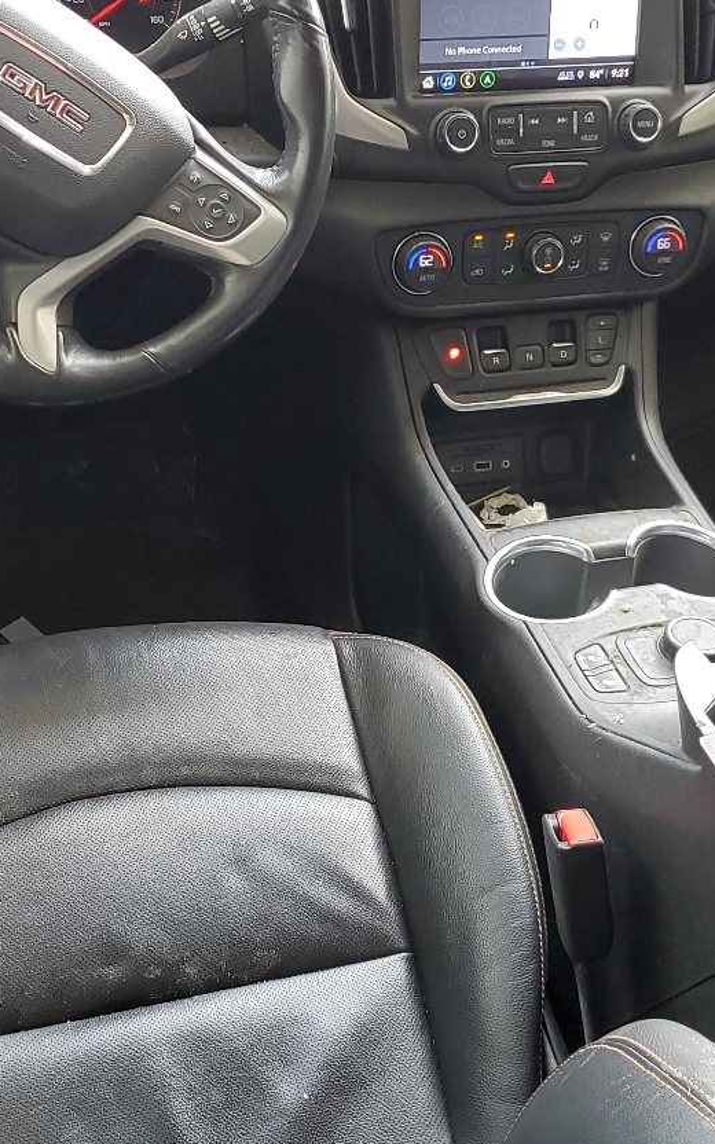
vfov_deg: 38.2
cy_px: 582
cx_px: 370
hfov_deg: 24.4
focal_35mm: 53
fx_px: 1652
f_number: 1.5
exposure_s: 1/60.2
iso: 73
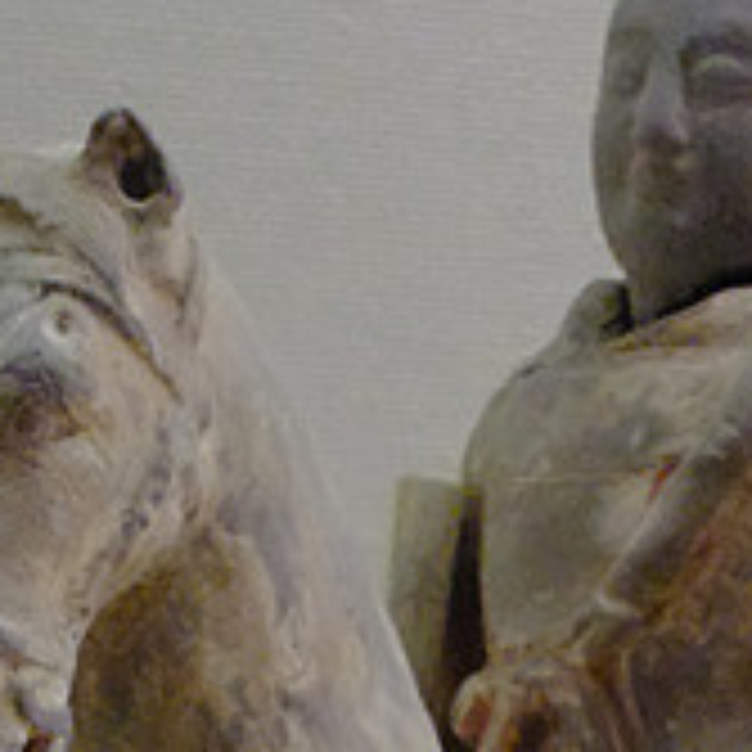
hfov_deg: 9.5
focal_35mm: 183
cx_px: 610
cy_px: 1112
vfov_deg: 9.3
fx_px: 4498
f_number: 13
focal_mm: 29.8
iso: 12800
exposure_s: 1/50
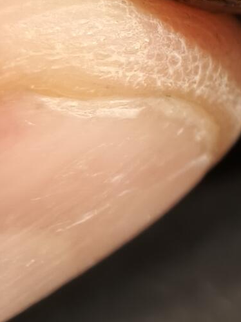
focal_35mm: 83
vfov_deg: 23.0
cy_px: 41
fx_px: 771
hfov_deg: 15.6
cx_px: 414
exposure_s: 1/56
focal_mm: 2.32
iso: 160
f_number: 2
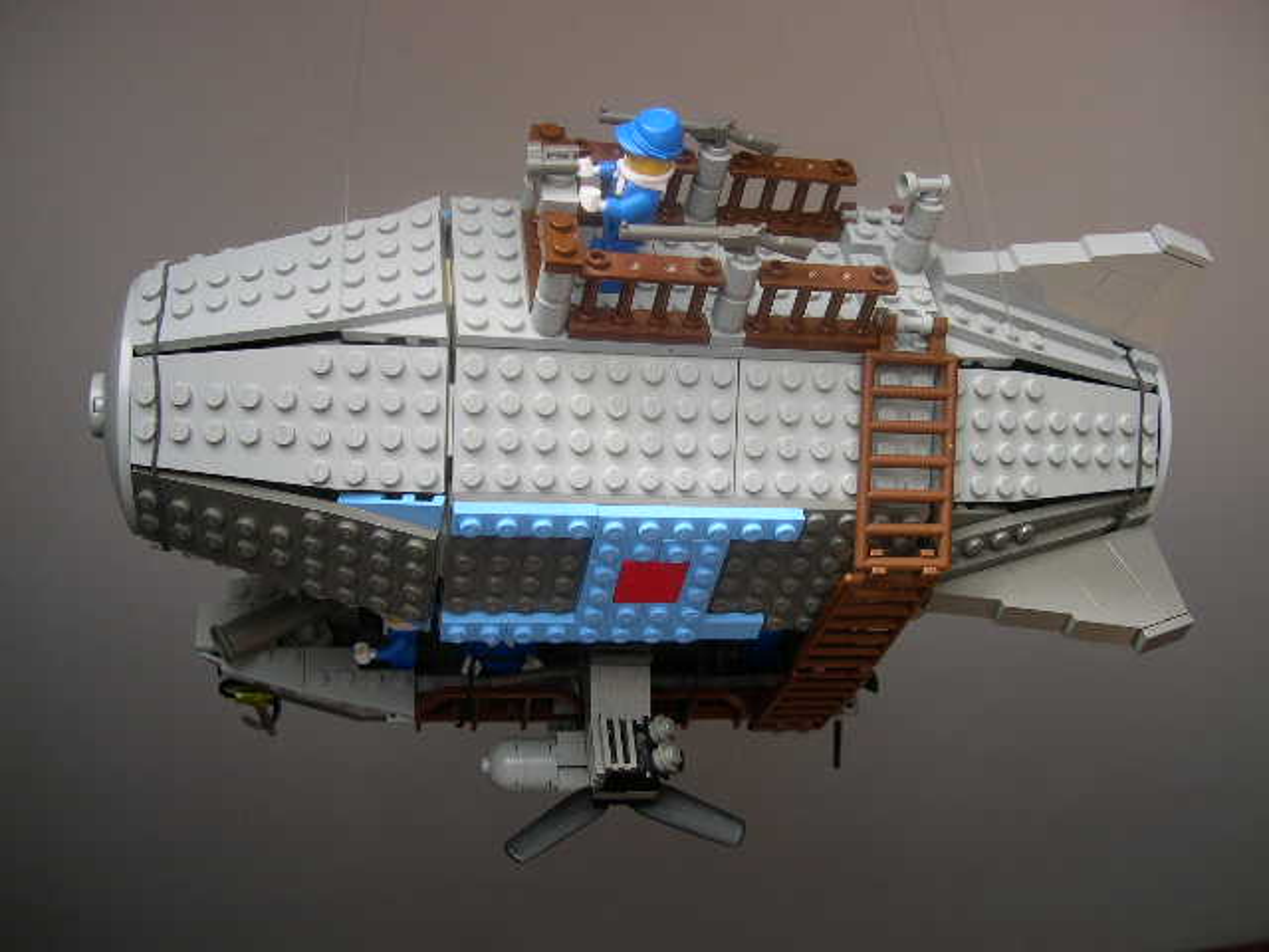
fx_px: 1393
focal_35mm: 38
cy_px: 476
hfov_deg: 49.0
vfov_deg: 37.7
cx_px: 634
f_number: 2.8
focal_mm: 8
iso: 100
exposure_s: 1/268
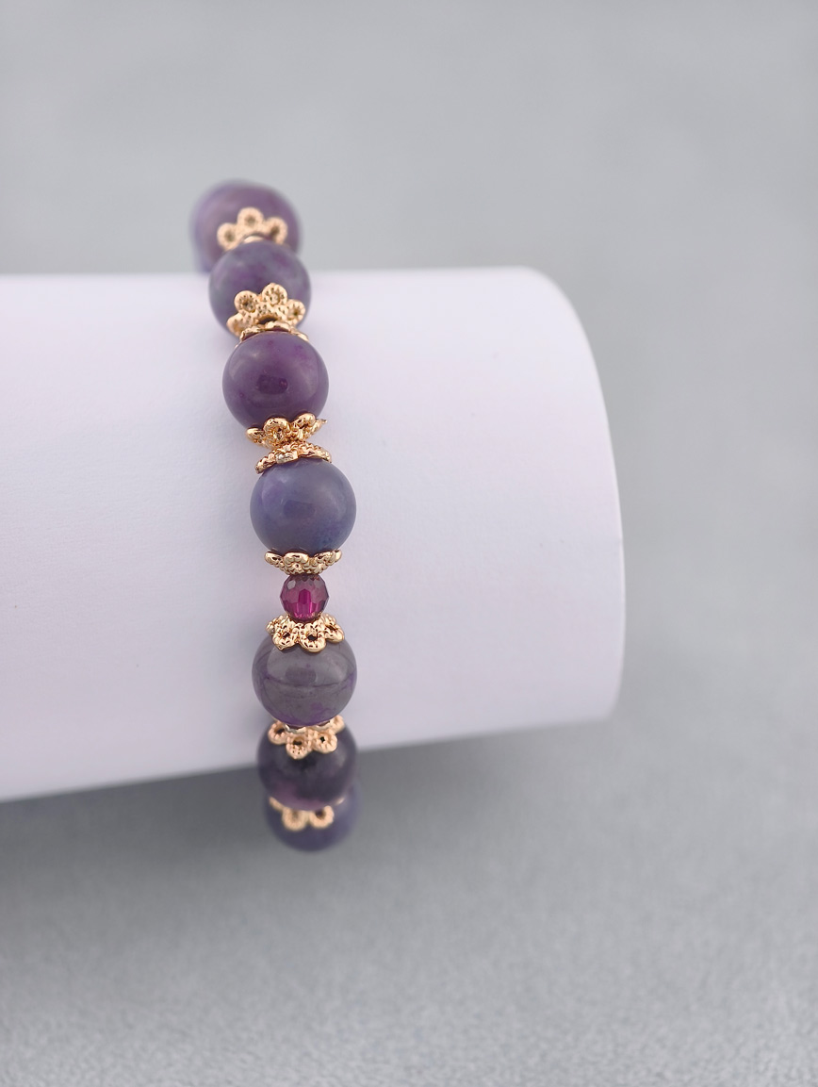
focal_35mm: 85
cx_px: 409
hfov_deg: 17.4
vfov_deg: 23.0
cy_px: 544
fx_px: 2672
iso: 125
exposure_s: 1/160
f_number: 2.67
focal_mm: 22.48
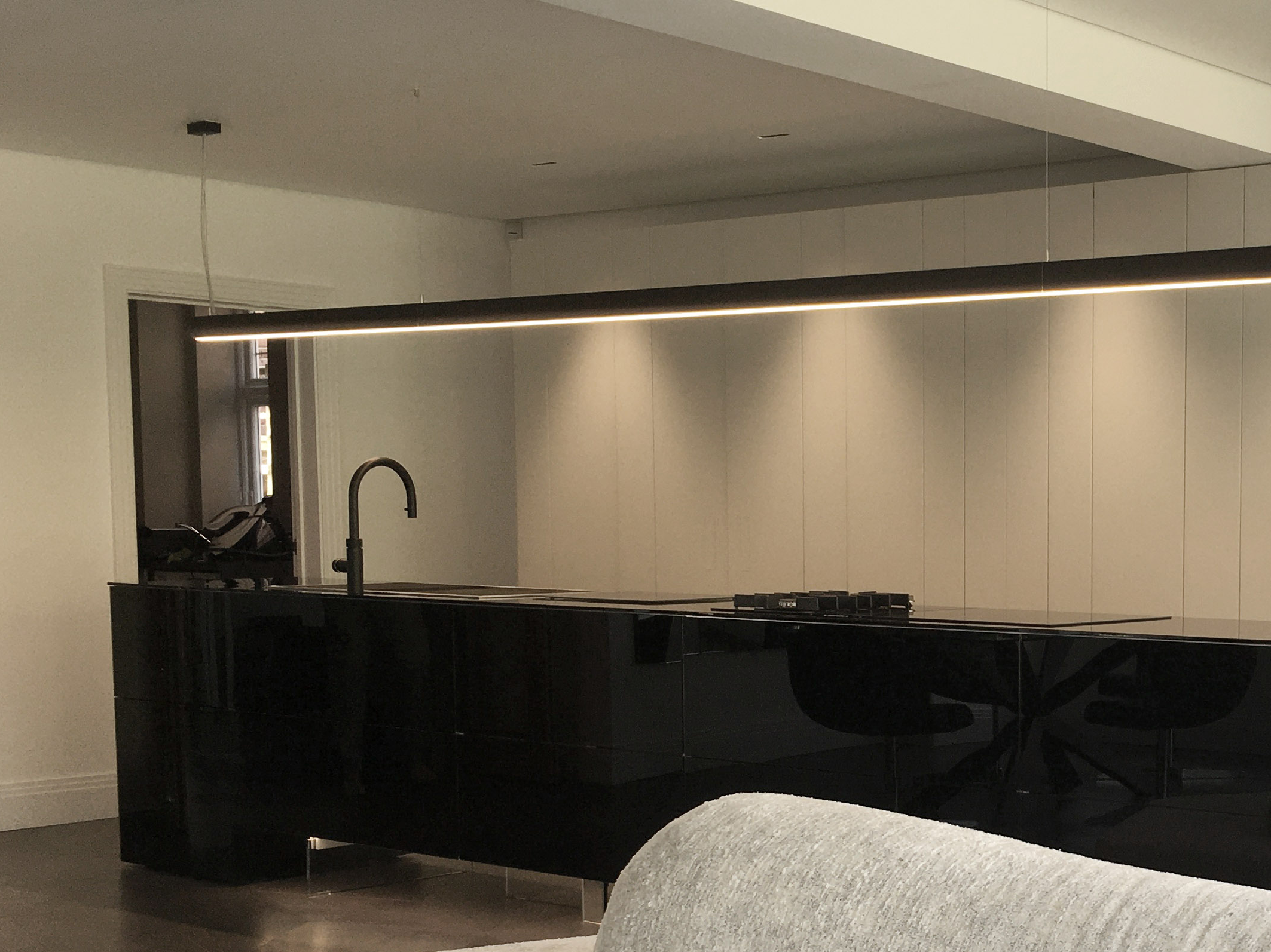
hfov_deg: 33.2
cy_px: 702
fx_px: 2019
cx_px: 1141
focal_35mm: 55
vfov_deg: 26.3
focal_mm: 4.15
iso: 32
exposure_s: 1/100
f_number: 2.2
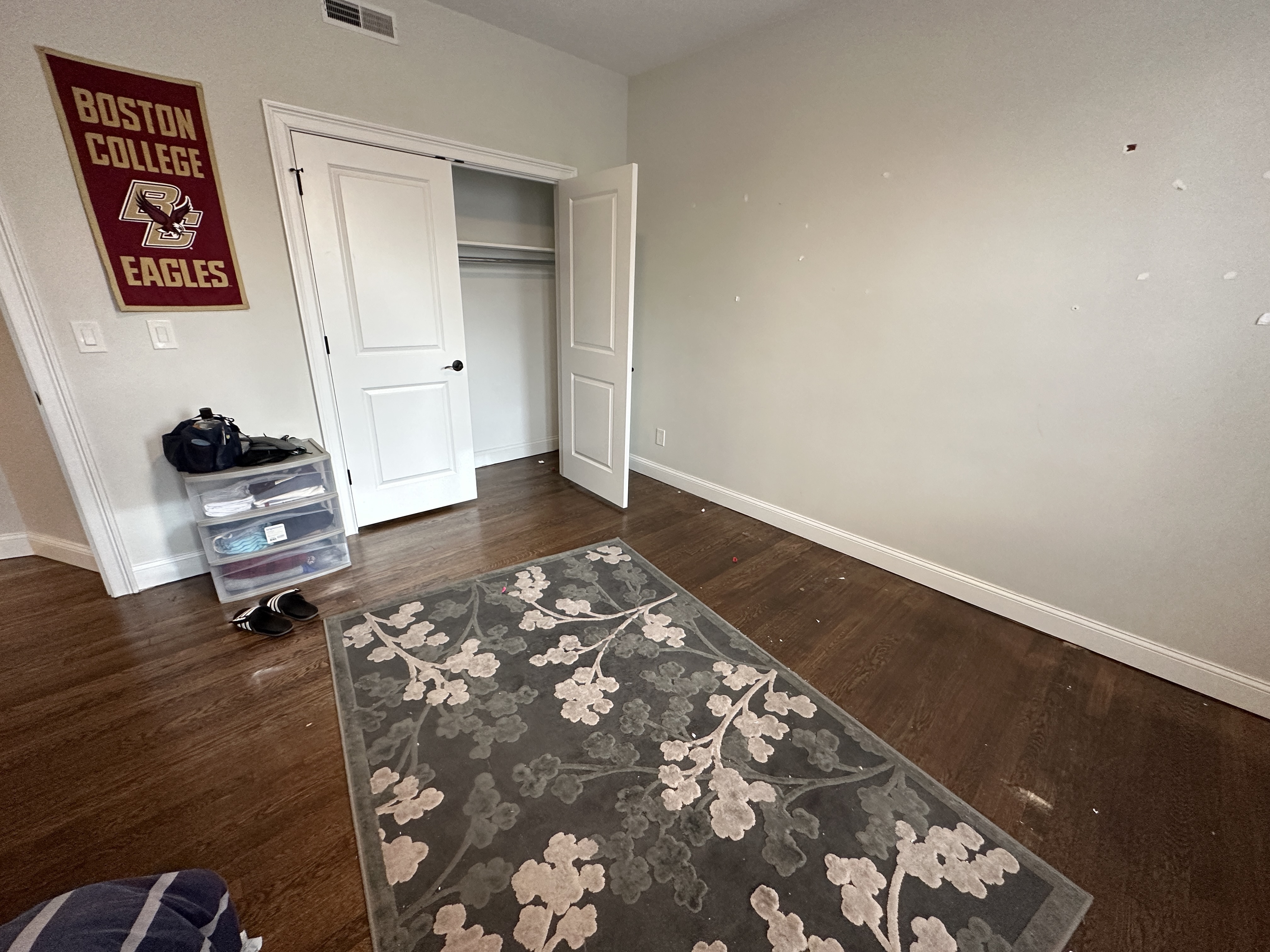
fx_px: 514
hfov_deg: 102.1
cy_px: 476
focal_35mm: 14
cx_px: 635
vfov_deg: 85.7
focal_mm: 2.22
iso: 250
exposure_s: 1/120
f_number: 2.2
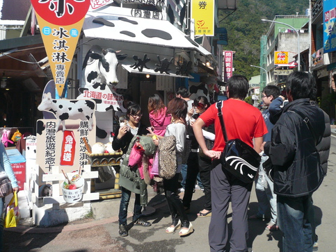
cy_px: 99
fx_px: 350
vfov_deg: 39.5
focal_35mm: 36
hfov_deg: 51.3
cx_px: 166
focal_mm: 4.7
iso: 100
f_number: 8
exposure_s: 1/200
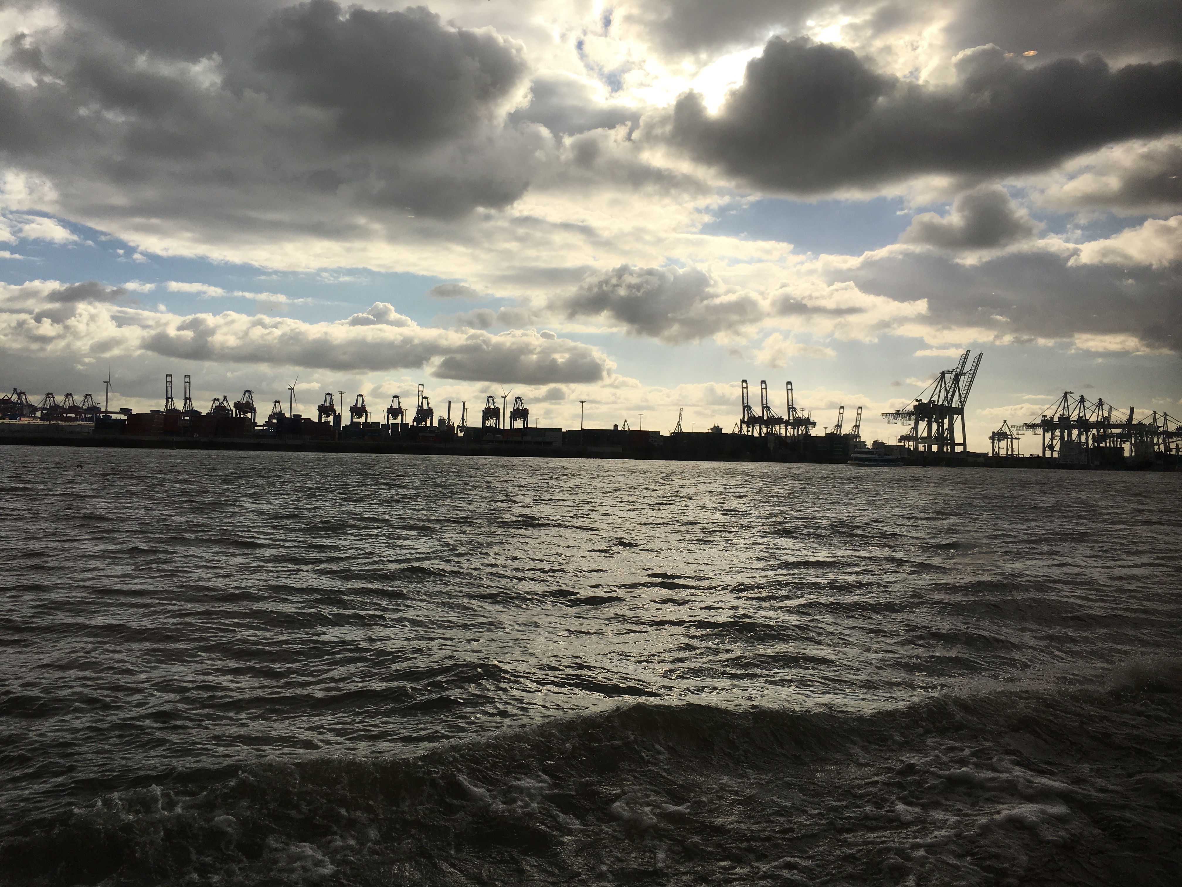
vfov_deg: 48.2
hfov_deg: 61.7
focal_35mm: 29
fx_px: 990
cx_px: 591
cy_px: 444
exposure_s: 1/2024
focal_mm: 4.15
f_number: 2.2
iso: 25
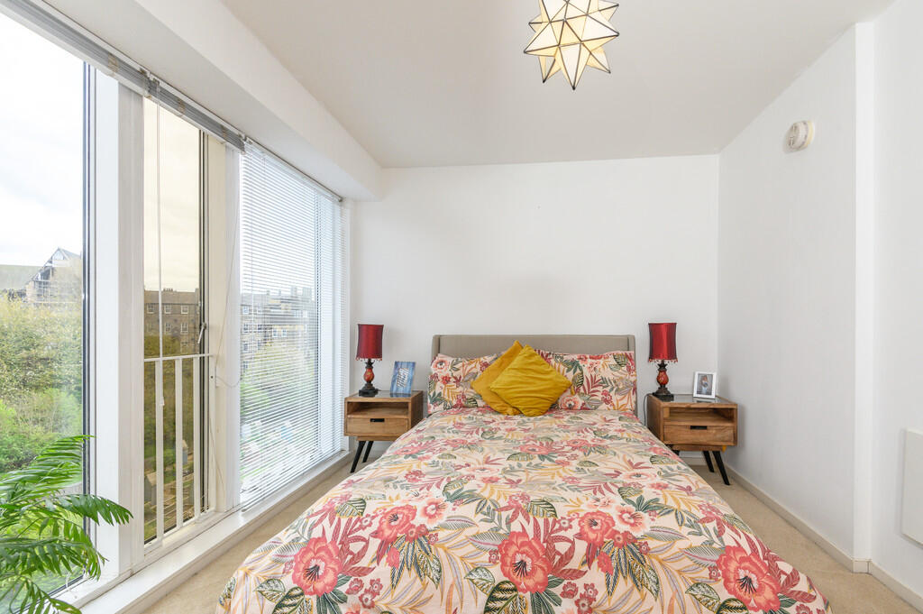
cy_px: 307
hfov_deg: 96.8
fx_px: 410
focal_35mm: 16
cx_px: 462
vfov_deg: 73.7
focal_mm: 16
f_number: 8
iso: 500
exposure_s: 1/200
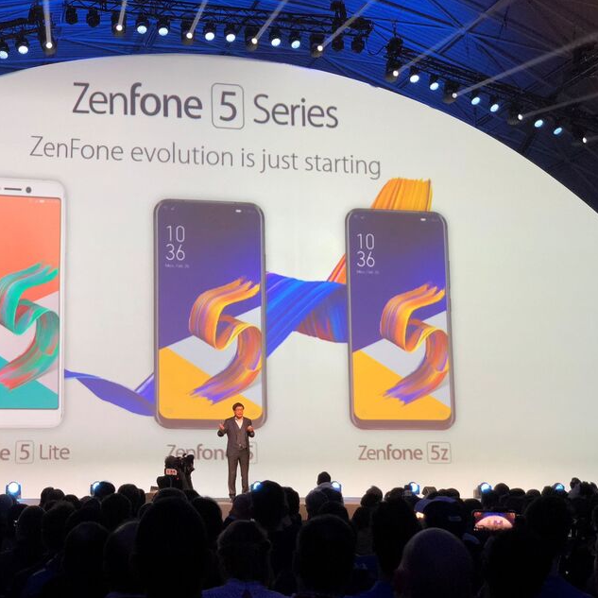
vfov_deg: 27.7
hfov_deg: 27.6
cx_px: 204
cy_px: 299
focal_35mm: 62
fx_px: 1212
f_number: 2.4
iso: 80
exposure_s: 1/60
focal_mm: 6
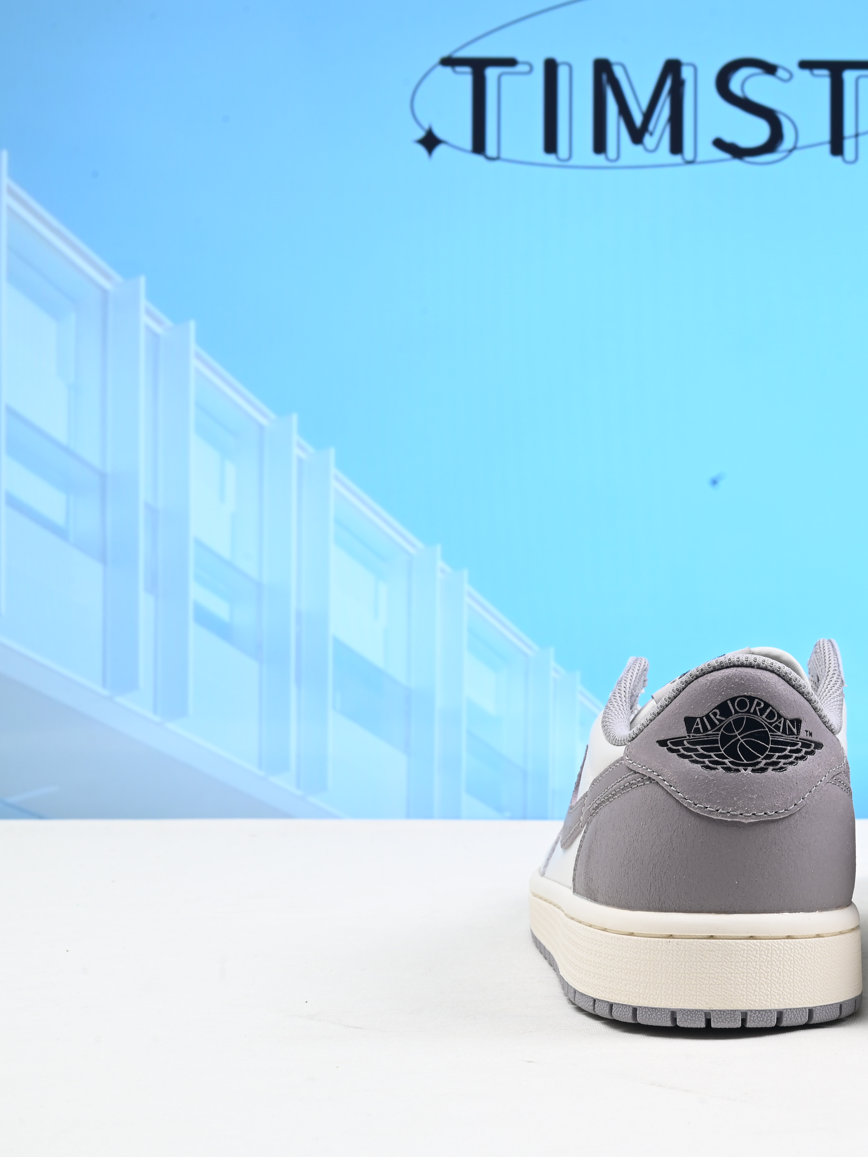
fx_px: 1906
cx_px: 815
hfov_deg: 24.7
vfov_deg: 33.8
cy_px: 584
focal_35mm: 57
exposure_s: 1/2
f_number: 16
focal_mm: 39
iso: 100
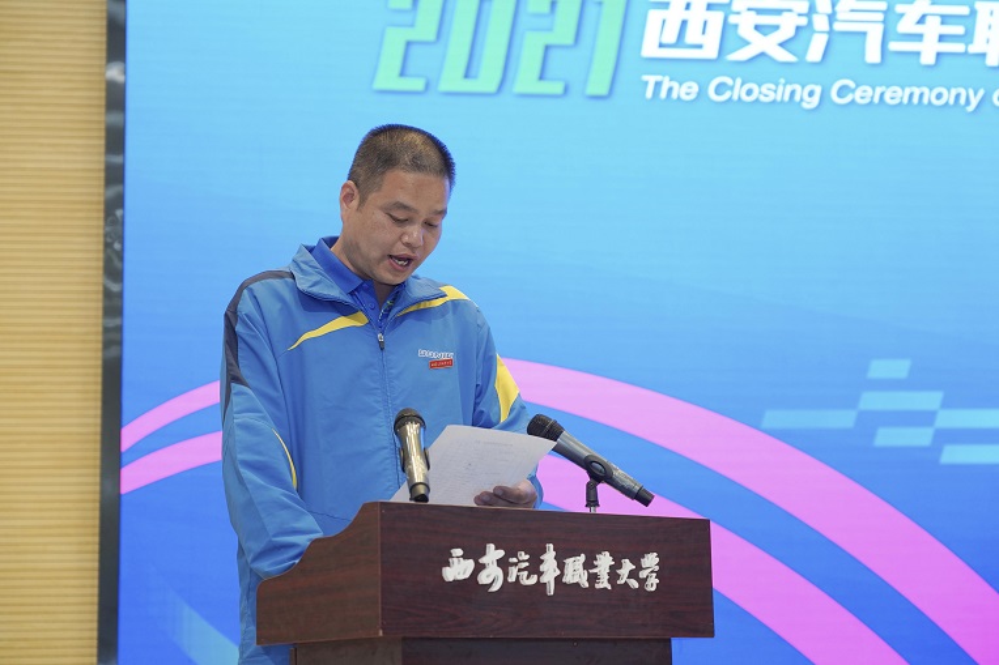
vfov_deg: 19.4
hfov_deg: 28.8
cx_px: 500
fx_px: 1942
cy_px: 332
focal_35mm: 70
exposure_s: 1/160
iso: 1000
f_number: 4
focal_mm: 70
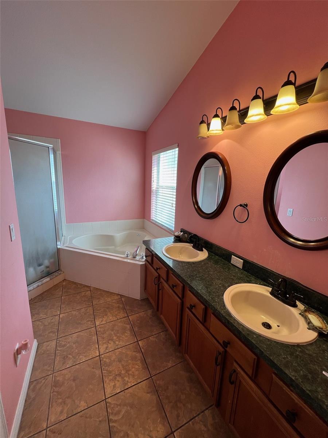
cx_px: 164
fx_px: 164
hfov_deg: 89.9
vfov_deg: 106.2
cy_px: 219
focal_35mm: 13
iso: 64
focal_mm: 1.57
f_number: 1.8
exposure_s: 1/120
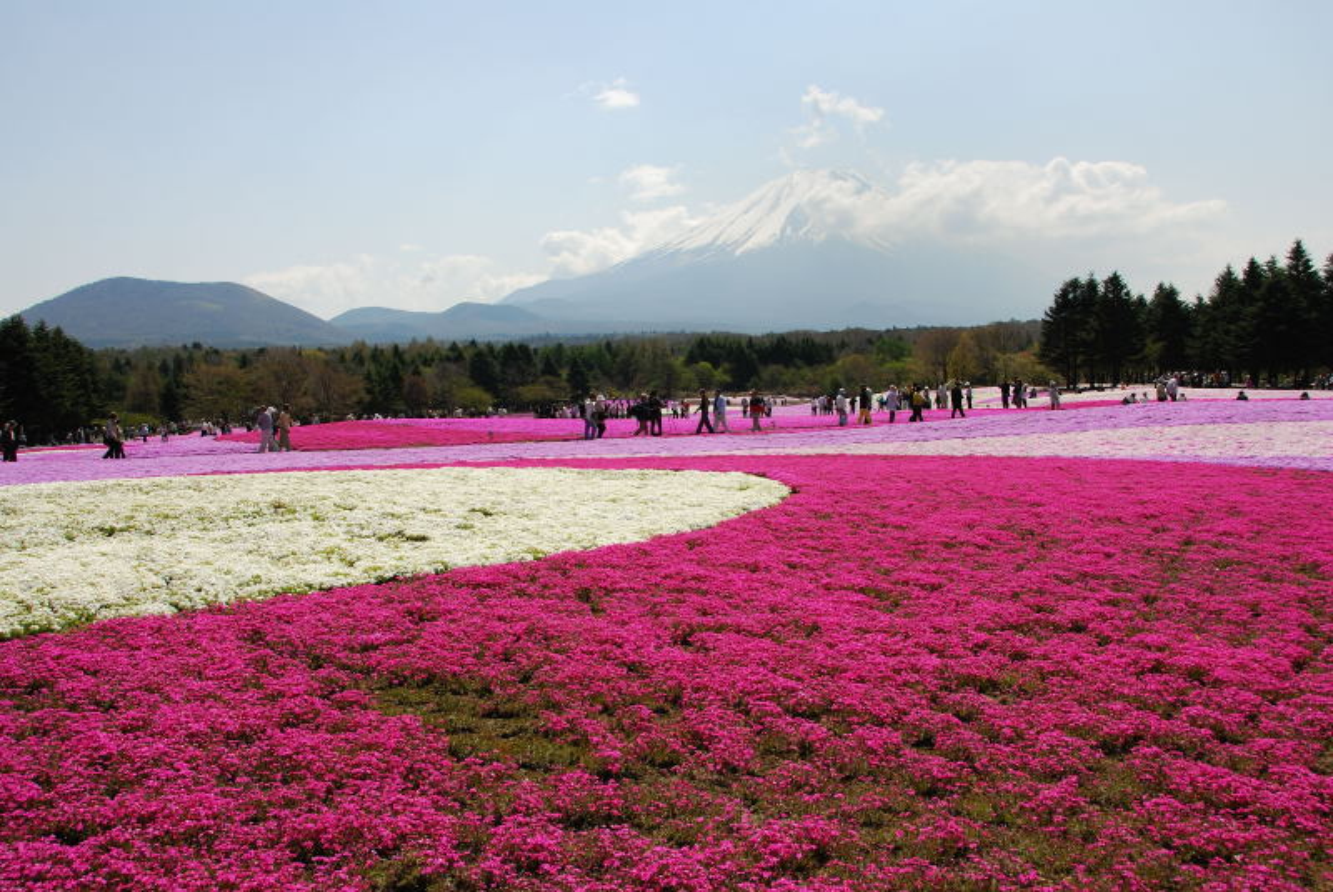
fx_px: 1112
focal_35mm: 30
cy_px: 446
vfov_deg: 43.7
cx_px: 666
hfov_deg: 61.9
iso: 100
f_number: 14
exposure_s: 1/125
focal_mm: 20
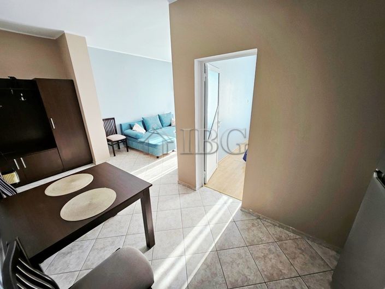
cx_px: 192
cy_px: 144
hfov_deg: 106.2
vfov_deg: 89.9
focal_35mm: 13
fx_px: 145
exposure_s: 1/50
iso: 80
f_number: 2.2
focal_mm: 1.7
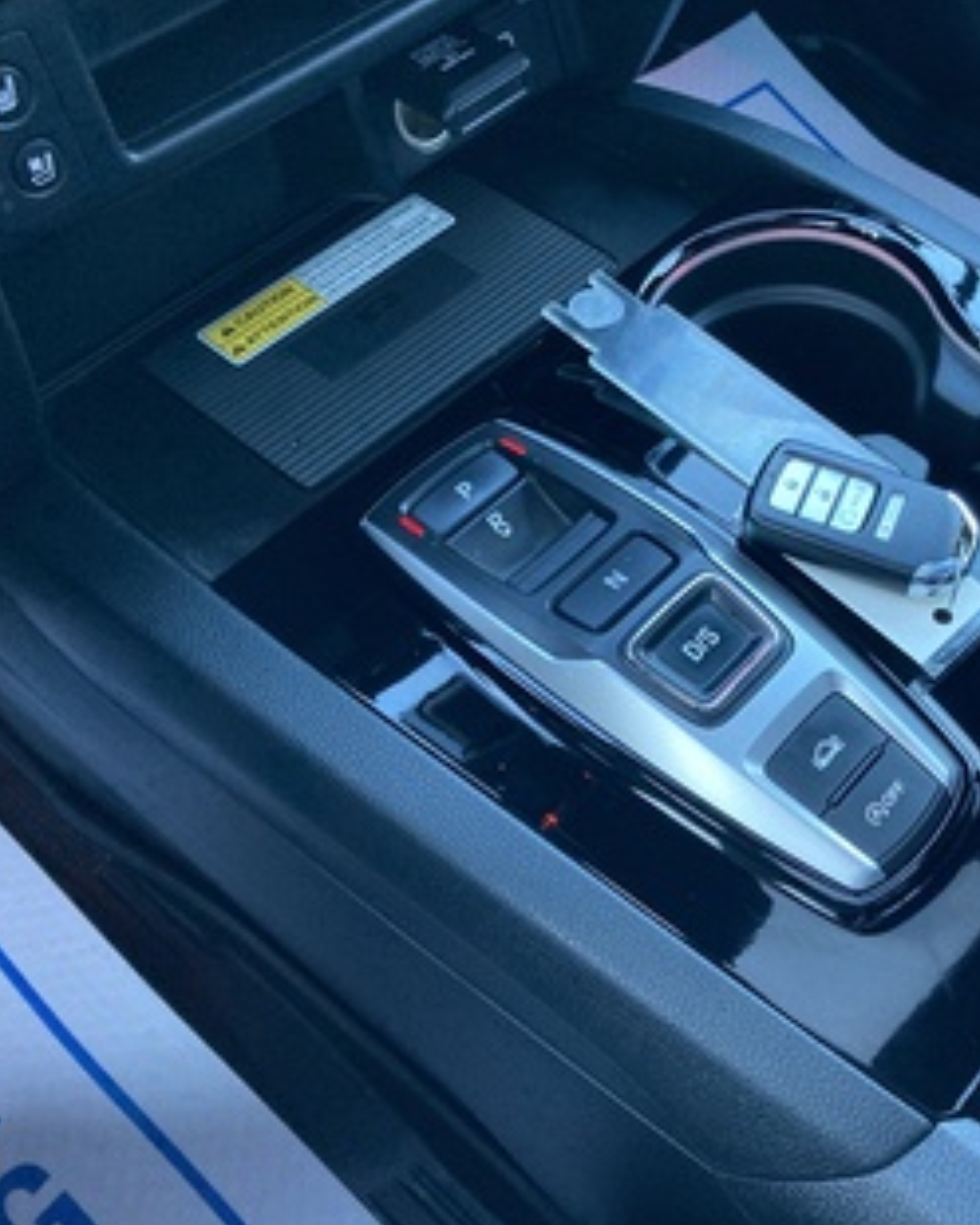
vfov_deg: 49.1
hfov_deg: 39.2
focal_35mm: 37
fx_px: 1341
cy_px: 611
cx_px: 715
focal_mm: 3.99
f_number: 1.8
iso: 400
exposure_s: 1/40
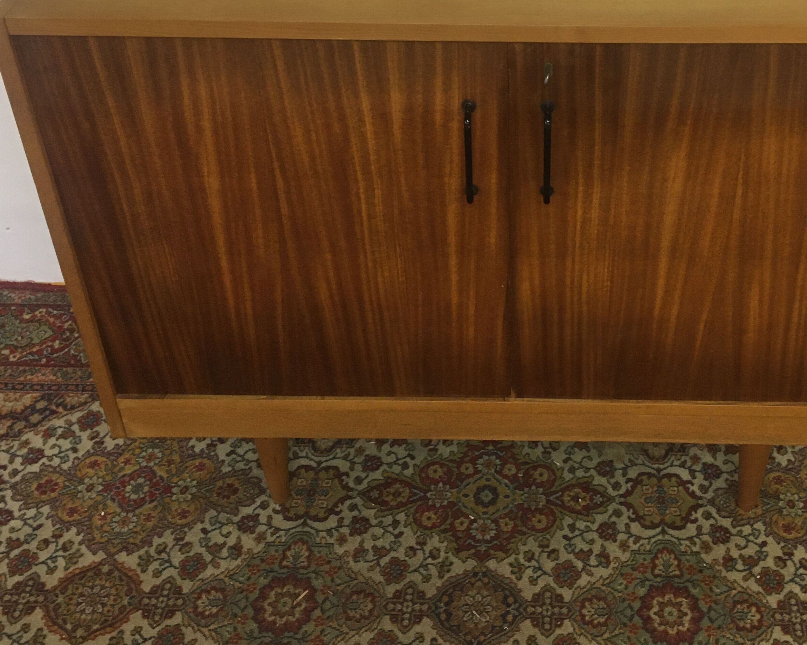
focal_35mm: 48
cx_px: 528
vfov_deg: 31.4
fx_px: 1146
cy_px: 255
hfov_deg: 38.4
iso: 160
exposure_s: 1/33
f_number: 2.2
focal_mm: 4.15
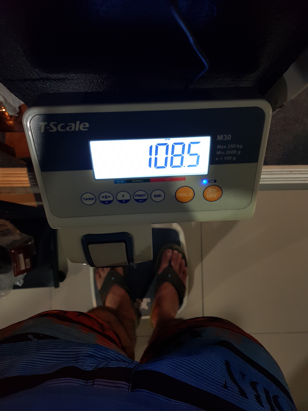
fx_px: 308
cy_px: 206
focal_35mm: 26
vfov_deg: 67.3
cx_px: 154
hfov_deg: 53.1
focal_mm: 4.2
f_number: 1.7
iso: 200
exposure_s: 1/33
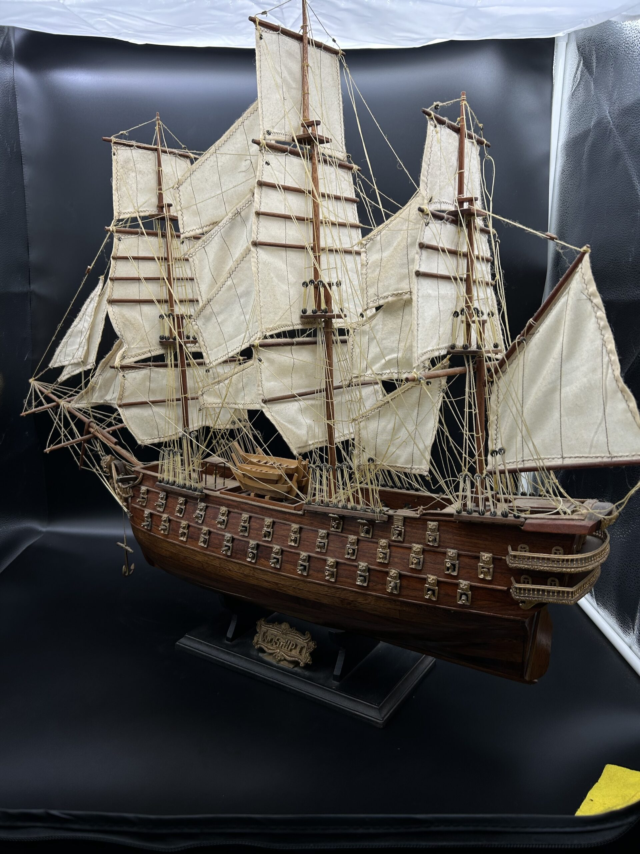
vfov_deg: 67.3
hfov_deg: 53.1
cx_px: 320
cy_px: 427
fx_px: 641
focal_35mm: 26
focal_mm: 5.7
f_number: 1.5
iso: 50
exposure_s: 1/219
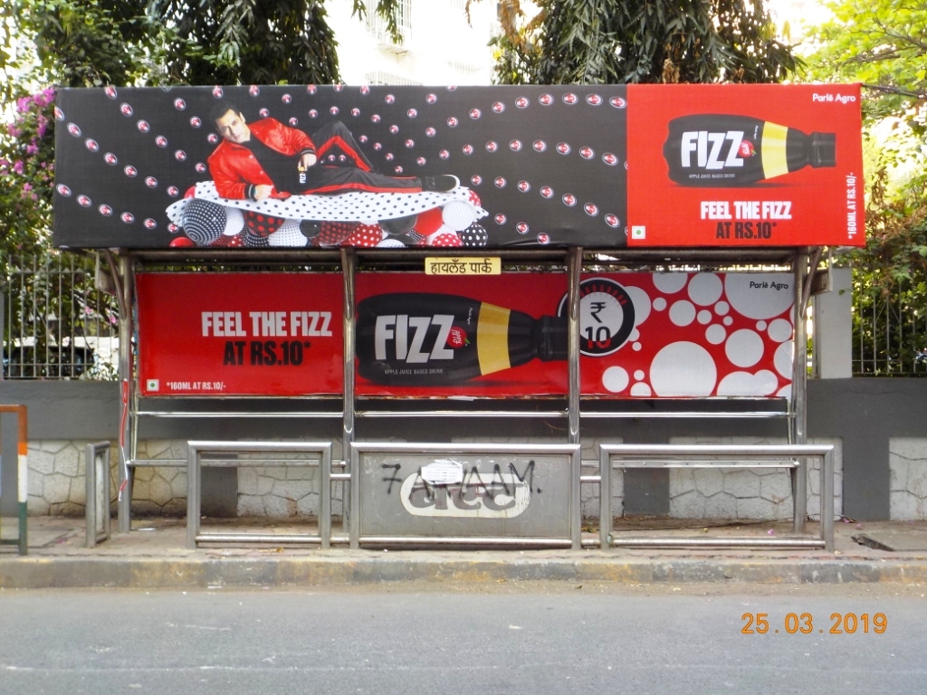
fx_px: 1018
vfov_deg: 37.7
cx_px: 464
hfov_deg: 49.0
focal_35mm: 38
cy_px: 348
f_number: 3.7
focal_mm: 5.2
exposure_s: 1/40
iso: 125
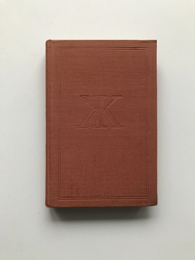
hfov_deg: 49.7
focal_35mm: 28
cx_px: 98
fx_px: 210
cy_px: 130
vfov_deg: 63.4
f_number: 1.8
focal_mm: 3.99
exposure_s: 1/33
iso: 25
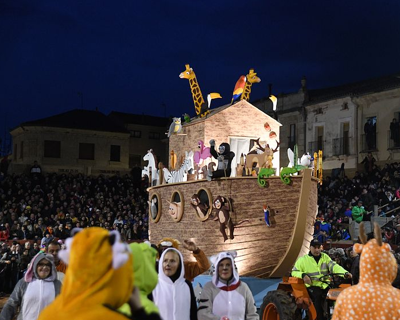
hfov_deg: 26.8
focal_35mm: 71
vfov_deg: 21.5
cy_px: 160
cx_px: 220
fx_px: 840
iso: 6400
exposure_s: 1/125
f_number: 4.5
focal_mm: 62
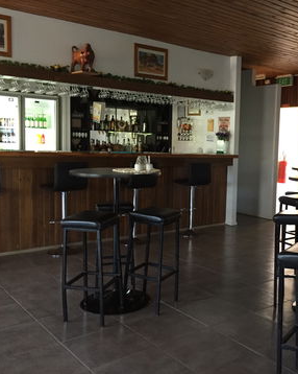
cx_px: 230
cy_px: 187
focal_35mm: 38
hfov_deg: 38.0
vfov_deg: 48.0
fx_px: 419
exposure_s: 1/33
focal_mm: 4.15
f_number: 2.2
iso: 250
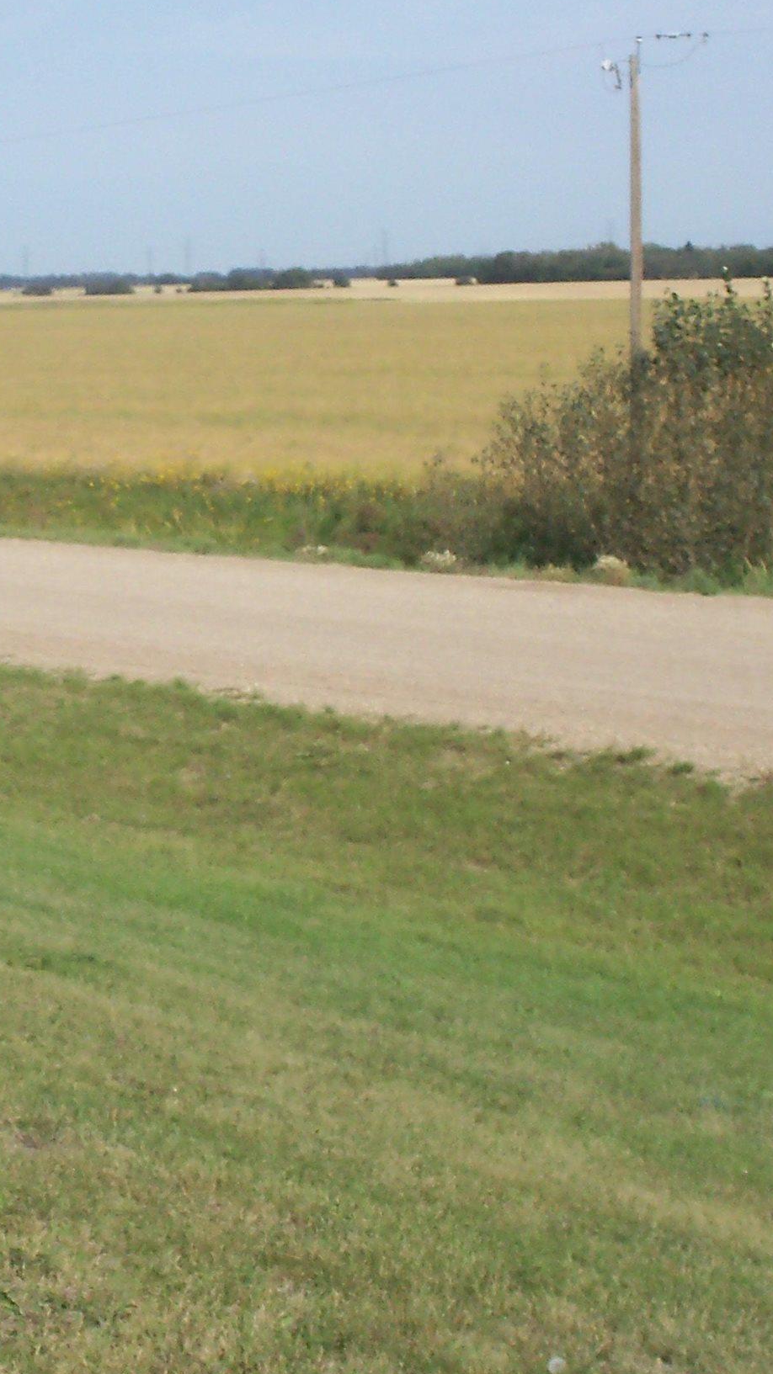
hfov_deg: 14.6
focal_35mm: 82
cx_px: 101
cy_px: 448
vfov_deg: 25.8
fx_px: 2989
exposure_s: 1/400
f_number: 5.6
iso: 64
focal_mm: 7.2
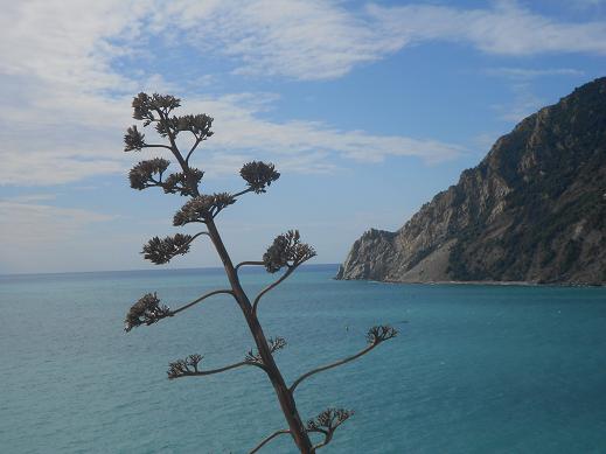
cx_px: 303
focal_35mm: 56
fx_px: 980
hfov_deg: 34.4
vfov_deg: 26.1
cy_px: 227
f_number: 4.9
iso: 80
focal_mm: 10
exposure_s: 1/1000
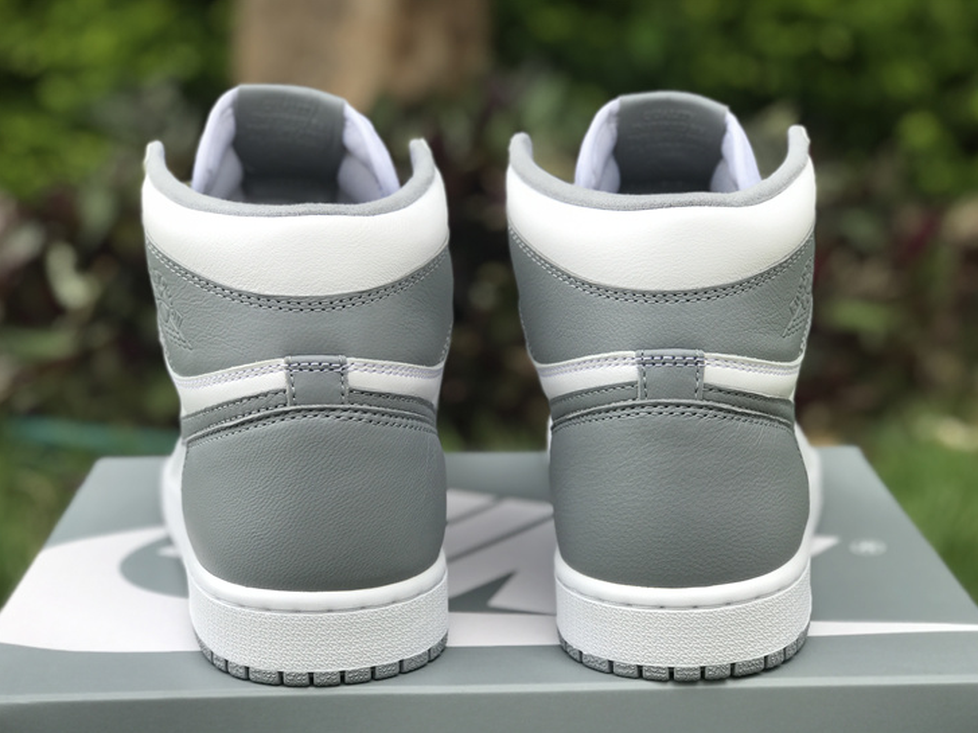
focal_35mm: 58
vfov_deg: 25.2
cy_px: 368
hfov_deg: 33.2
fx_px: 1638
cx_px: 491
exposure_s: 1/235
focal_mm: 6.6
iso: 20
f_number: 2.8
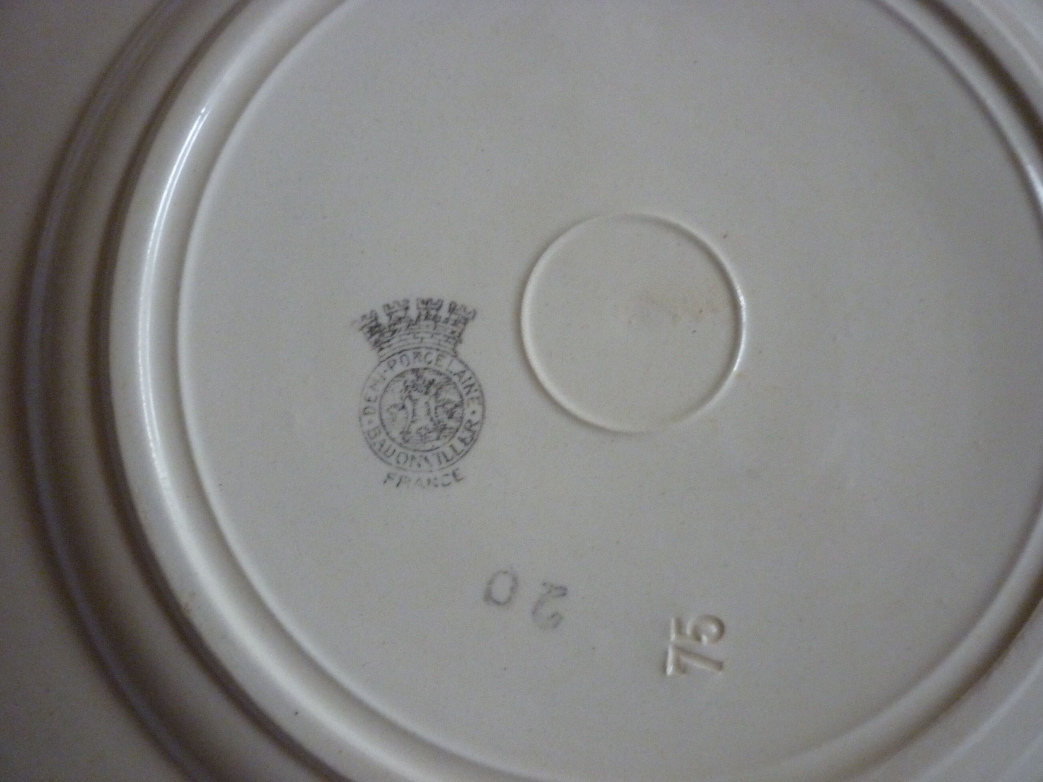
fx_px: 994
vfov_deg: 42.9
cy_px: 391
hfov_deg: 55.4
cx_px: 522
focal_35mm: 33
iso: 400
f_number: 2.8
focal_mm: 5.5
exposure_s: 1/20
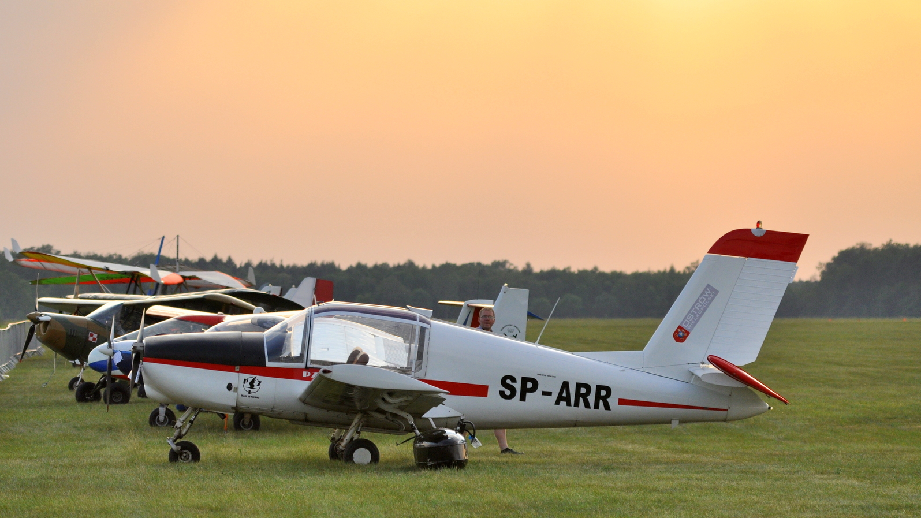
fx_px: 6545
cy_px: 251
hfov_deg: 8.0
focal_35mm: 268
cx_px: 460
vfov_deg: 4.5
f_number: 5
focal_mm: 170
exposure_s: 1/800
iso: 400
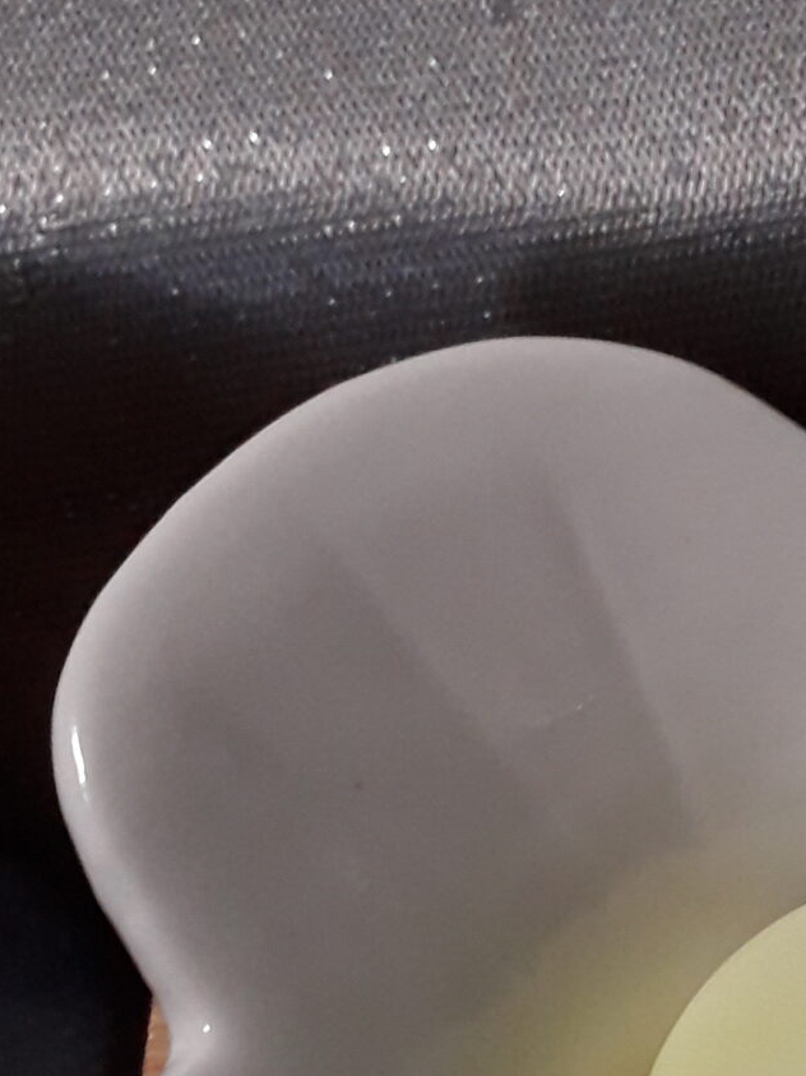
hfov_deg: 17.6
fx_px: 2546
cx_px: 809
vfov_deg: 22.1
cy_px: 1271
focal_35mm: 82
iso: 200
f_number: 1.9
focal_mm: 3.6
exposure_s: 1/50
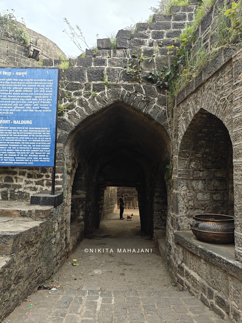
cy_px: 162
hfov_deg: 56.8
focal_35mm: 24
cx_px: 121
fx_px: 224
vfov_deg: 71.6
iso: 50
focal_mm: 5.59
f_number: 1.8
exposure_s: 1/387
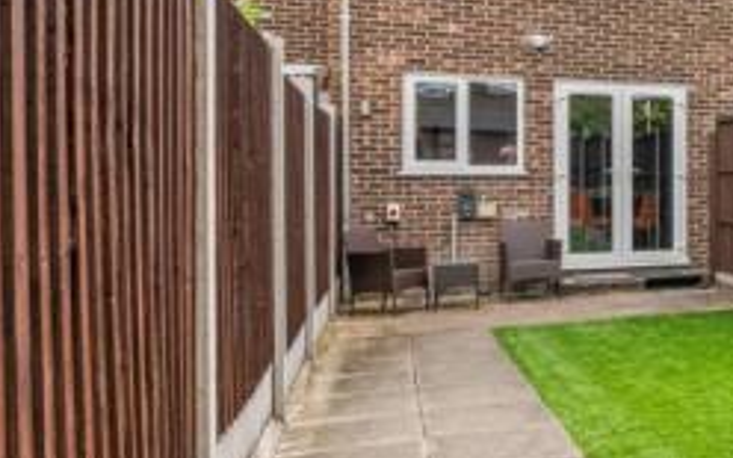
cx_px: 823
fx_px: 859
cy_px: 179
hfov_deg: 37.8
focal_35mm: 43
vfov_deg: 29.8
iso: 250
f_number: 9
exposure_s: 1/100
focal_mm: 16
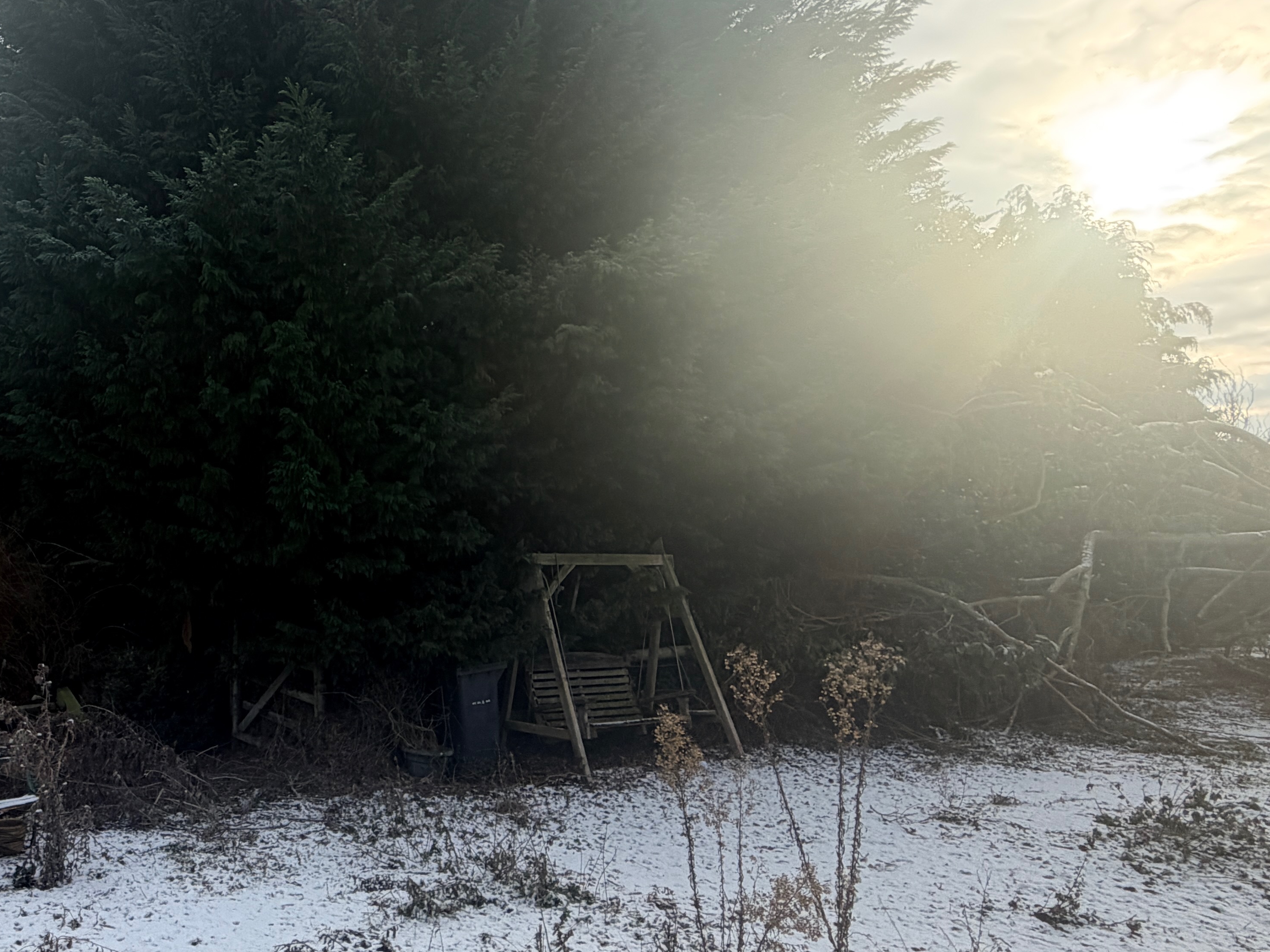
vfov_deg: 51.3
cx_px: 190
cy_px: 516
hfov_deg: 58.3
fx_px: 991
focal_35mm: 27
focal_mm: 2.22
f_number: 2.2
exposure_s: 1/679
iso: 40
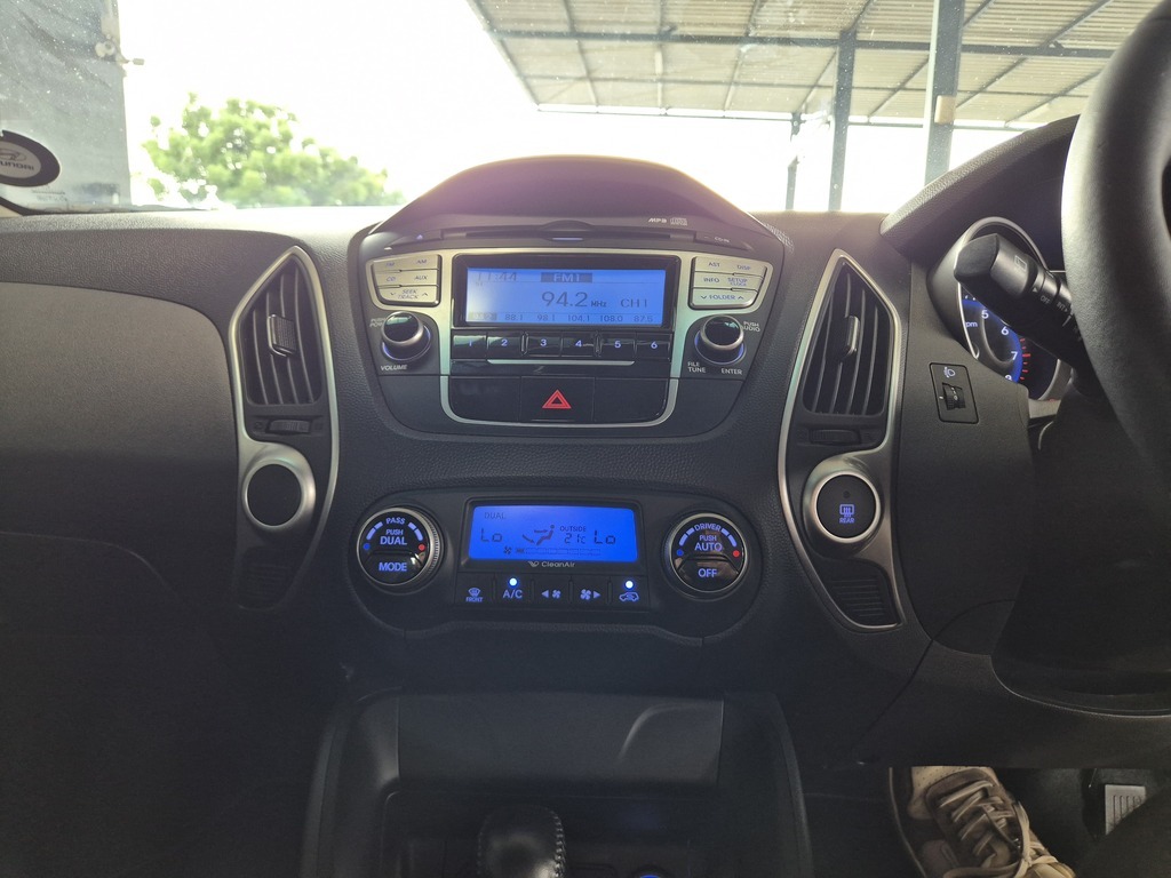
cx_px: 586
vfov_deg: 58.9
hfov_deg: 73.9
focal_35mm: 23
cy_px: 439
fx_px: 778
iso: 320
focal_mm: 5.4
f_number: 1.8
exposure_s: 1/100
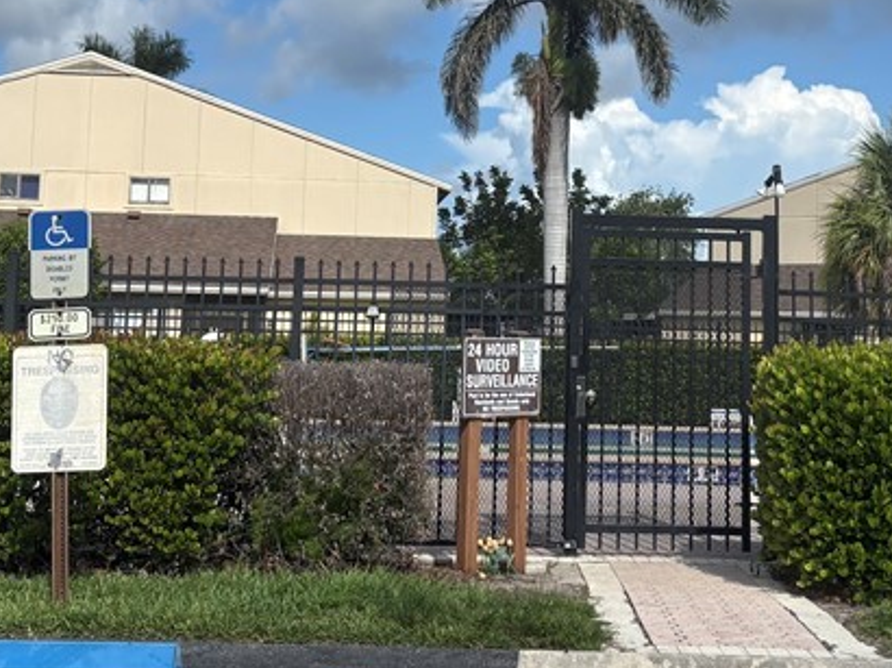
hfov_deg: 29.7
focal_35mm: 65
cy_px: 128
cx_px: 548
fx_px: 1674
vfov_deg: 22.2
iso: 50
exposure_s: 1/5076
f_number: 1.6
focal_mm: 5.96
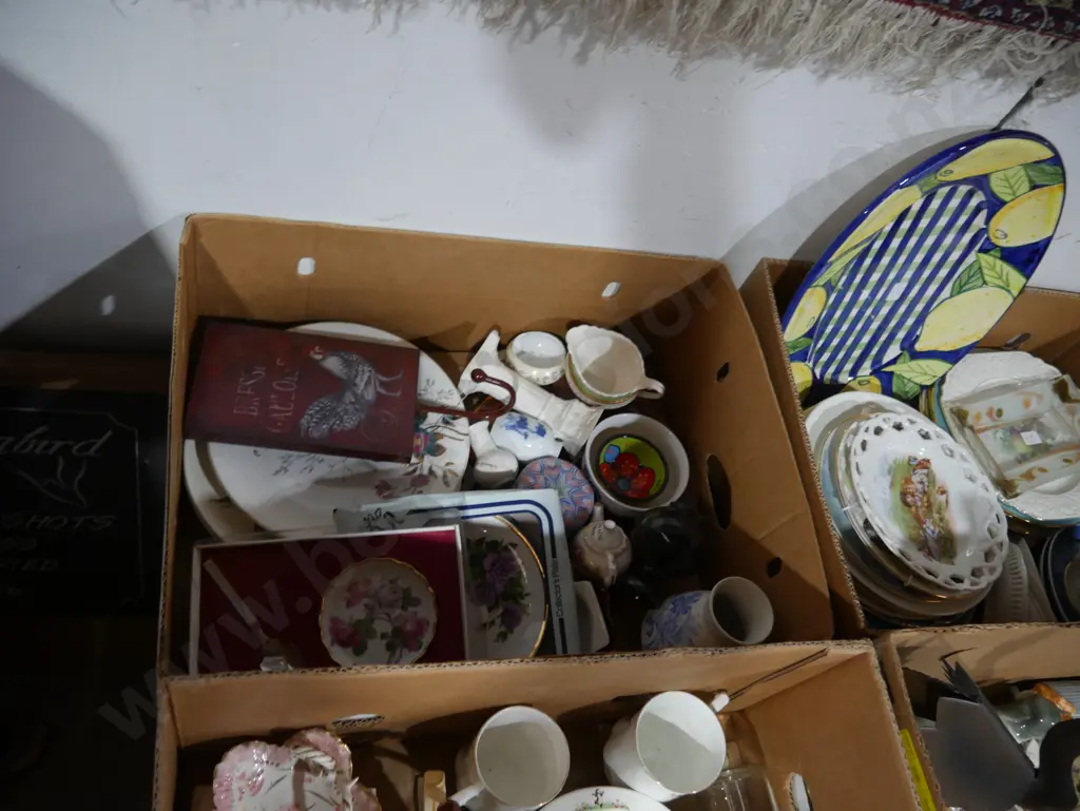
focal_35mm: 28
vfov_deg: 49.8
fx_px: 874
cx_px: 540
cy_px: 406
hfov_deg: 63.4
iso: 800
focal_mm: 14
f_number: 3.5
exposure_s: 1/60
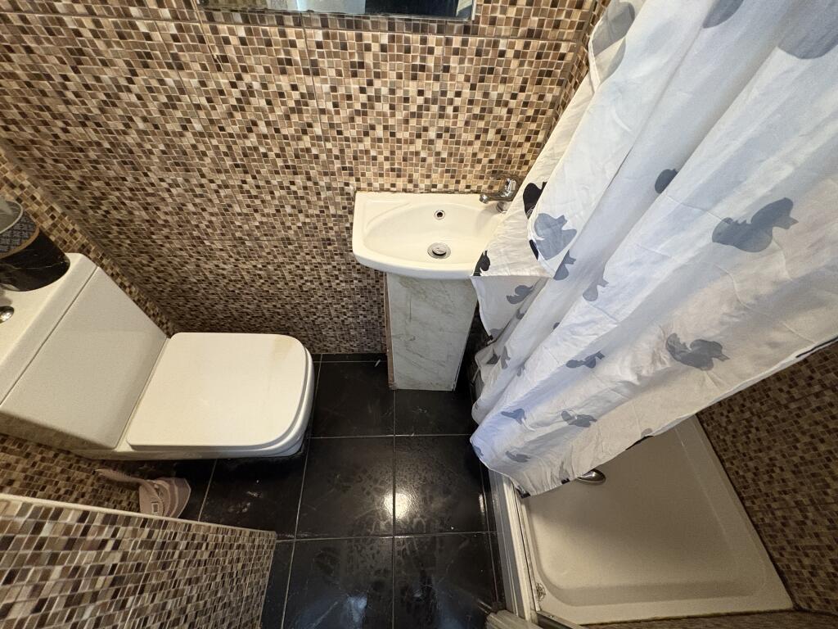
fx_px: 339
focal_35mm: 14
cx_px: 419
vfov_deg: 85.7
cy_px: 314
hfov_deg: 102.1
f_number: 2.2
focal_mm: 2.22
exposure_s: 1/50
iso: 640
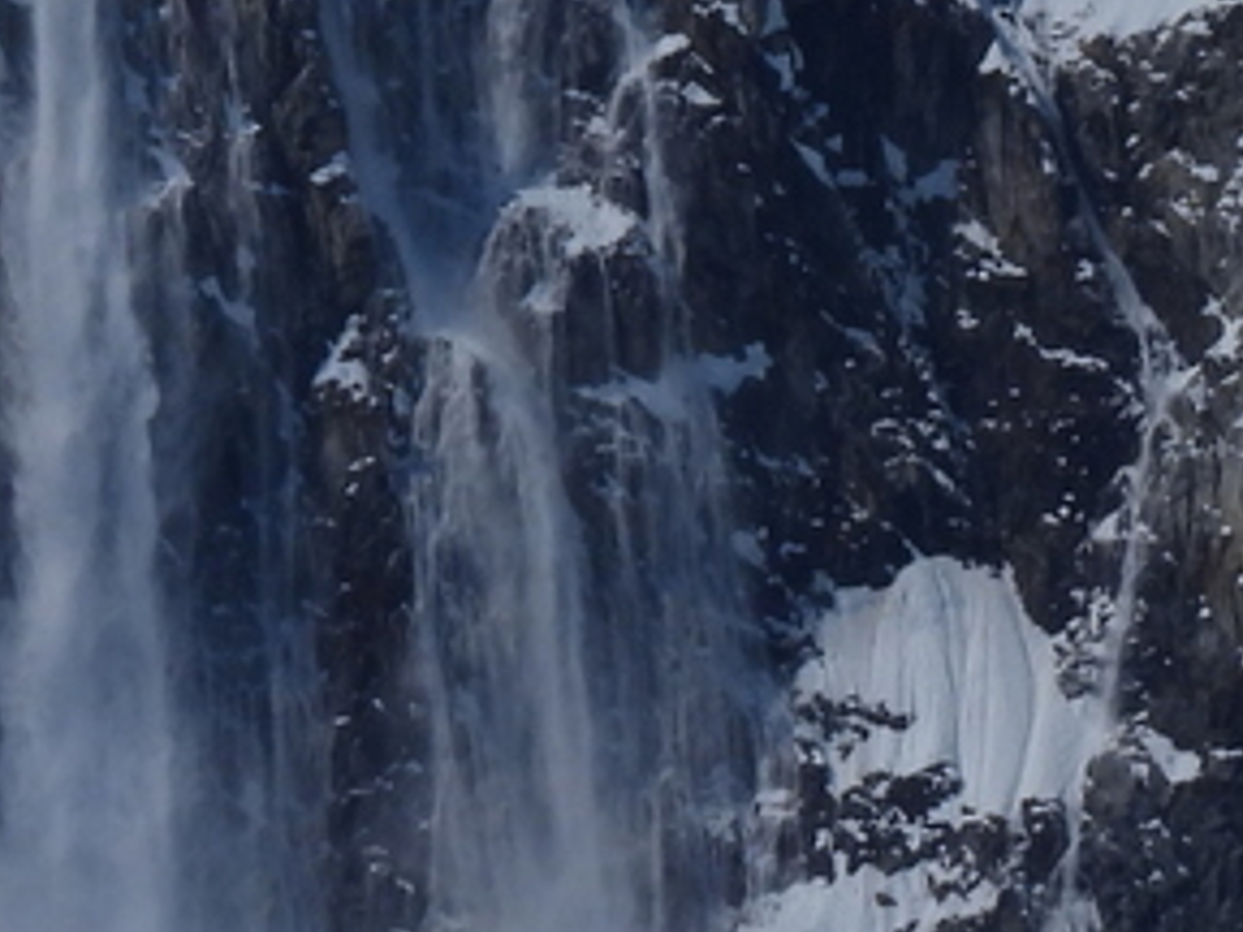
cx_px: 82
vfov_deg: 1.1
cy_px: 539
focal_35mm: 1332
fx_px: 47830
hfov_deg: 1.5
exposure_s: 1/2000
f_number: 8
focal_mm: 53.5
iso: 100
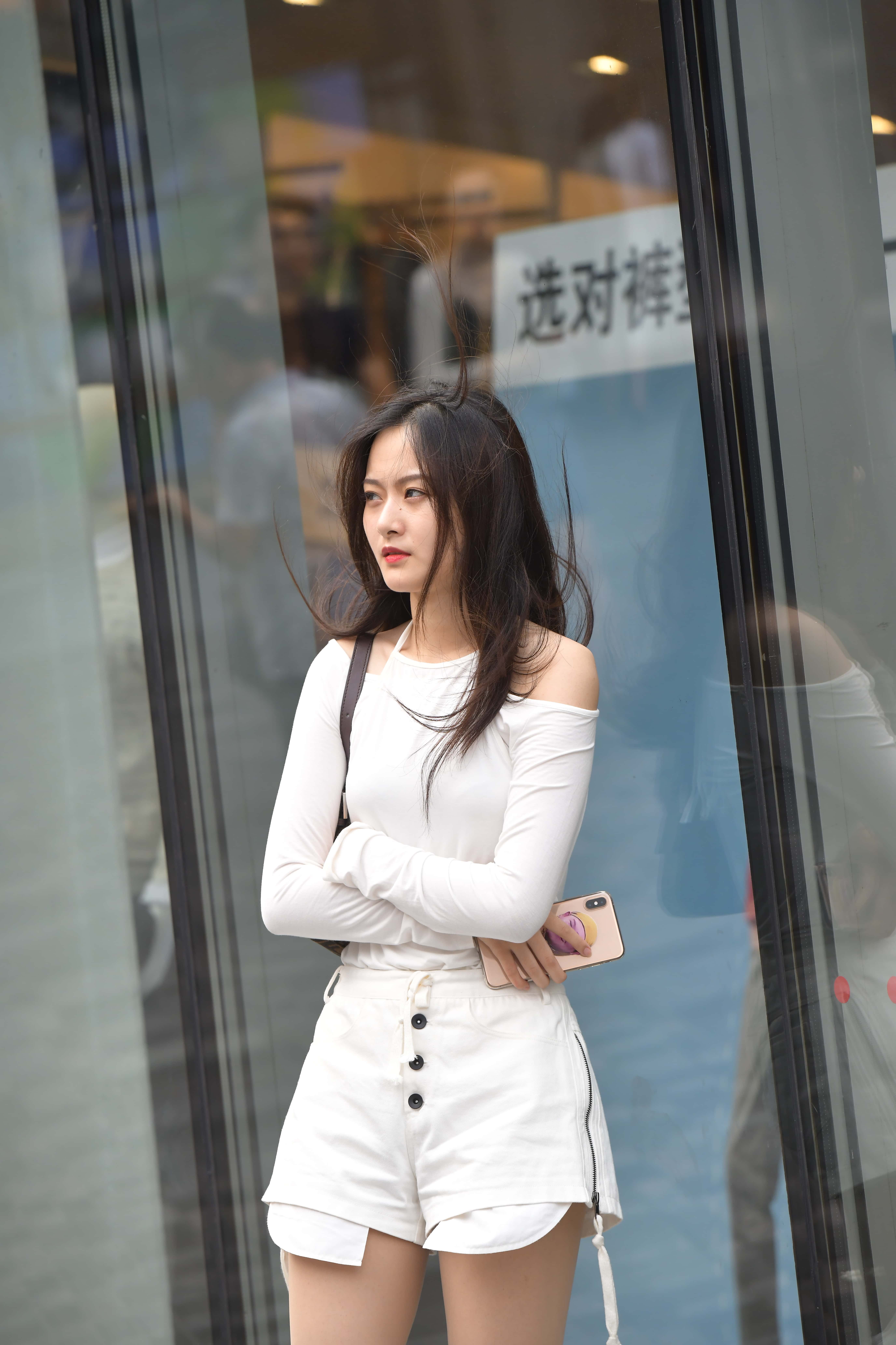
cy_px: 672
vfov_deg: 10.3
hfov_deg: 6.9
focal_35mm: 200
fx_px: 7466
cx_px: 448
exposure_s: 1/1000
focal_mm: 200
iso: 1000
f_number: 5.6
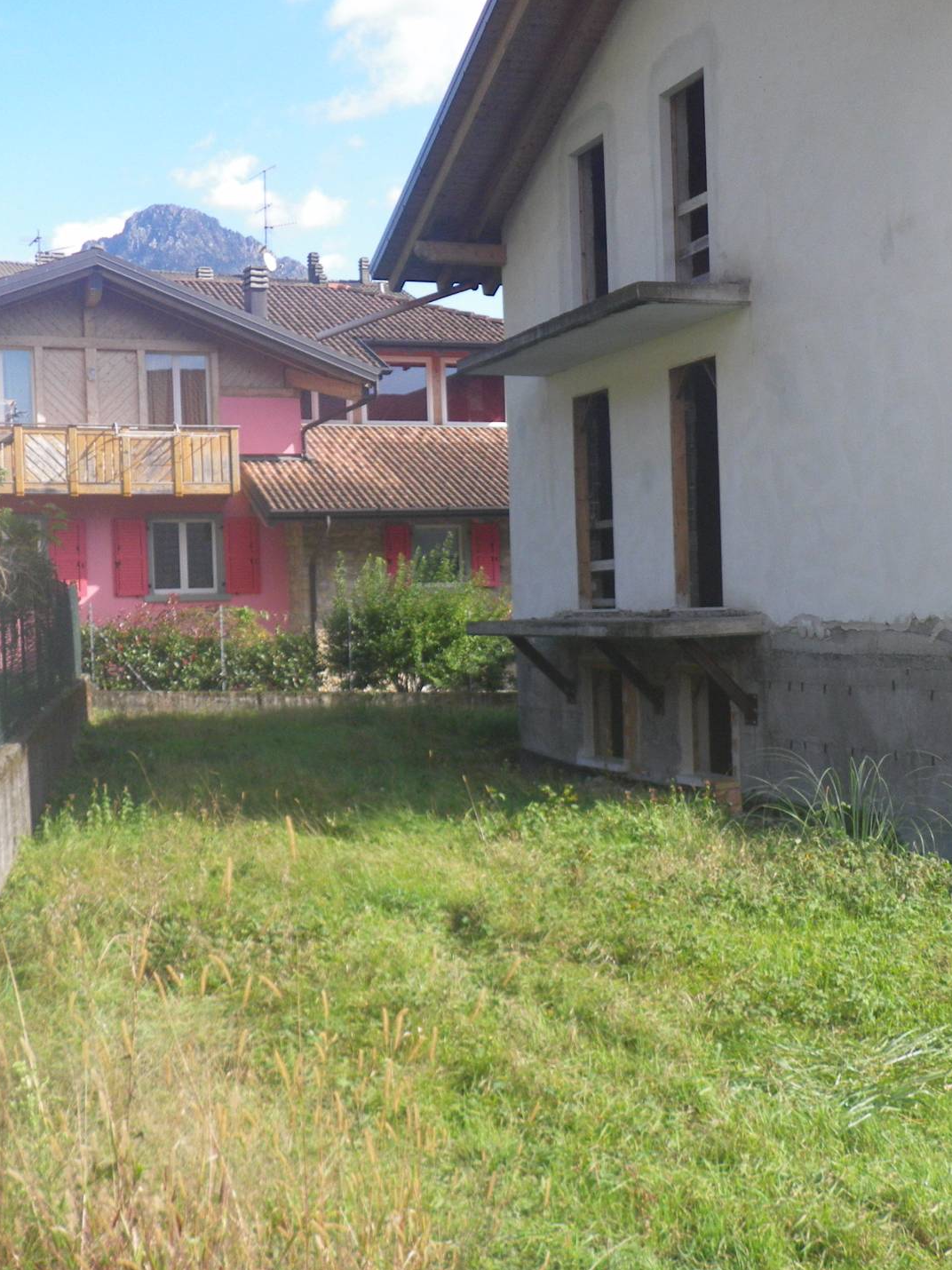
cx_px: 607
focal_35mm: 47
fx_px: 1724
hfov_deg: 30.7
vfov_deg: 40.4
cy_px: 636
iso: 80
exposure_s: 1/320
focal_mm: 6.2
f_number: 3.8
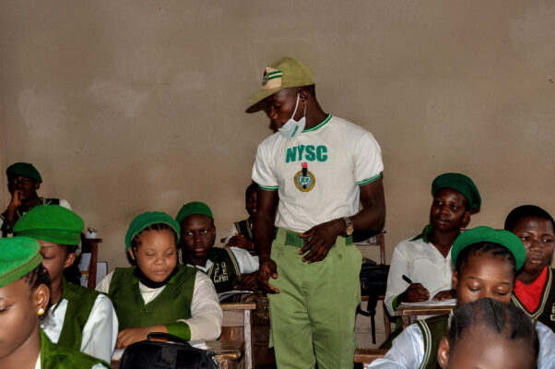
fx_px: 1016
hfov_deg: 30.5
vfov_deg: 20.6
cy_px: 184
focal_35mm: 66
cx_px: 278
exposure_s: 1/200
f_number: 6.3
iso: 400
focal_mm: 44
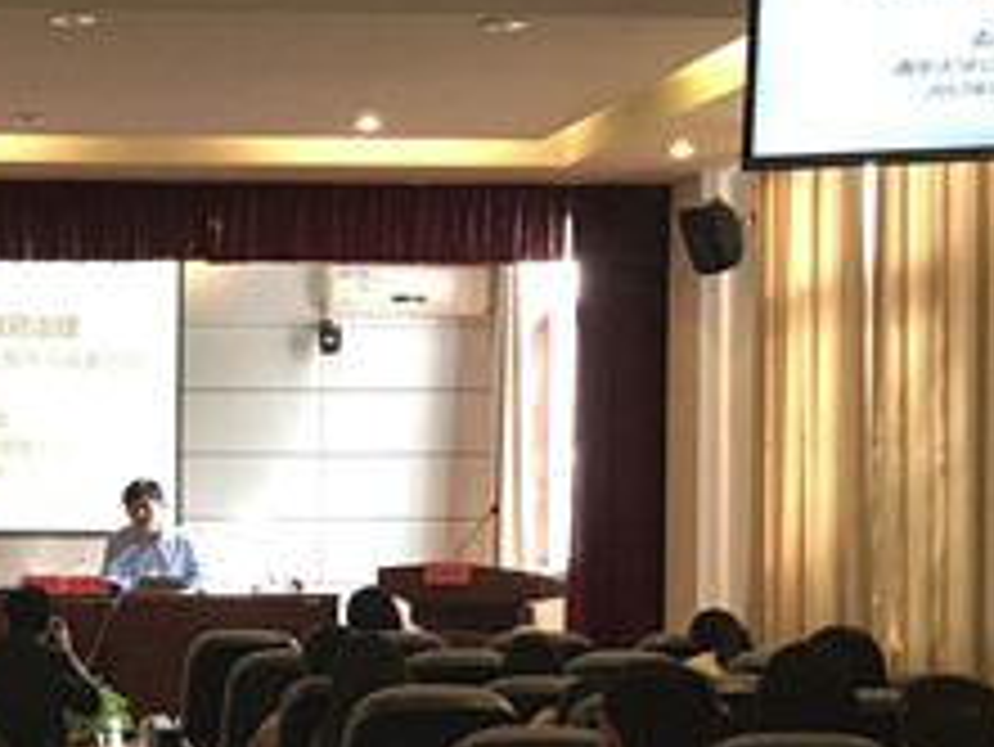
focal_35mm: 76
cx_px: -9
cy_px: 554
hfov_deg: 24.4
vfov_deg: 19.3
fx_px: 2184
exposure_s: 1/15
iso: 40
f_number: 1.8
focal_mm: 3.99
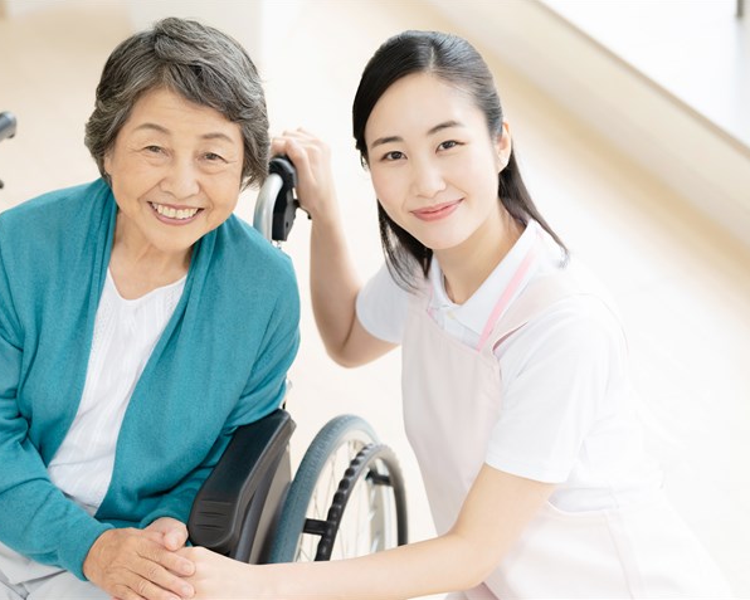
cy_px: 299
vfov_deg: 14.0
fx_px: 2442
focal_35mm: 110
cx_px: 317
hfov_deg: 17.5
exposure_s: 1/125
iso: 500
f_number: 3.5
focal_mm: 97
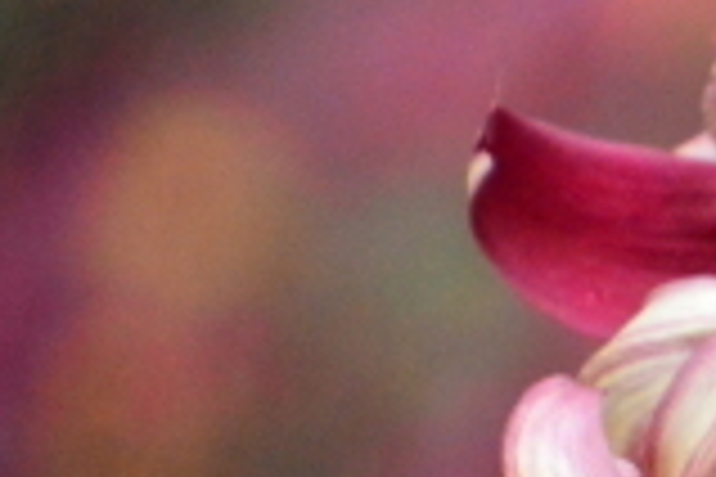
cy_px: 853
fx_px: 50017
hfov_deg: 0.8
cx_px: 1941
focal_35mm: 2515
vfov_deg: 0.5
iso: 1800
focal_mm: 260
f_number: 8
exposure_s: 1/250
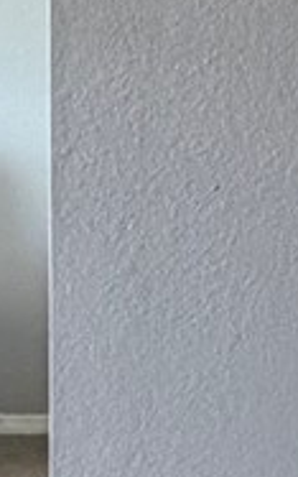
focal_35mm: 152
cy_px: 311
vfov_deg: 13.7
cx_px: 621
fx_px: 1974
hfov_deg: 8.2
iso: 250
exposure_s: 1/60
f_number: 2.2
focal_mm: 2.22
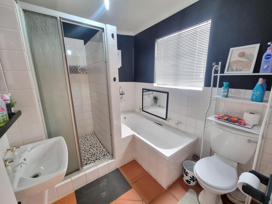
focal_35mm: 13
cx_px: 136
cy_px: 102
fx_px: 102
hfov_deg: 106.2
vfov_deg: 89.9
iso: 640
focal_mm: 2.2
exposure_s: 1/25
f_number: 2.2
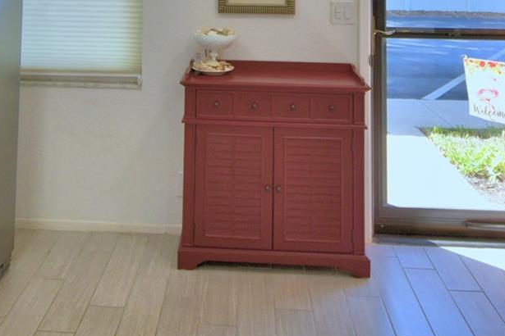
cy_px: -75
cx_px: 215
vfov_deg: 29.2
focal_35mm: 39
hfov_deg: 49.4
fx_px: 547
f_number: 4.5
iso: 200
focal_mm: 10
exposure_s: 1/200
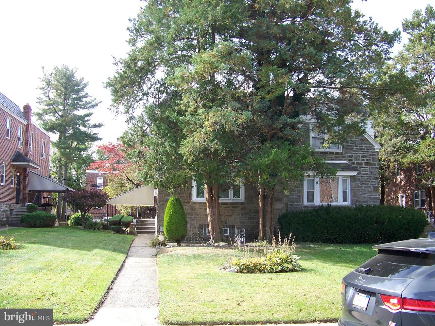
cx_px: 218
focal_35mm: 36
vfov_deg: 39.7
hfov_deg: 51.4
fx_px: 452
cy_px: 163
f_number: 2.8
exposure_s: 1/160
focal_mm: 5.85
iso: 64
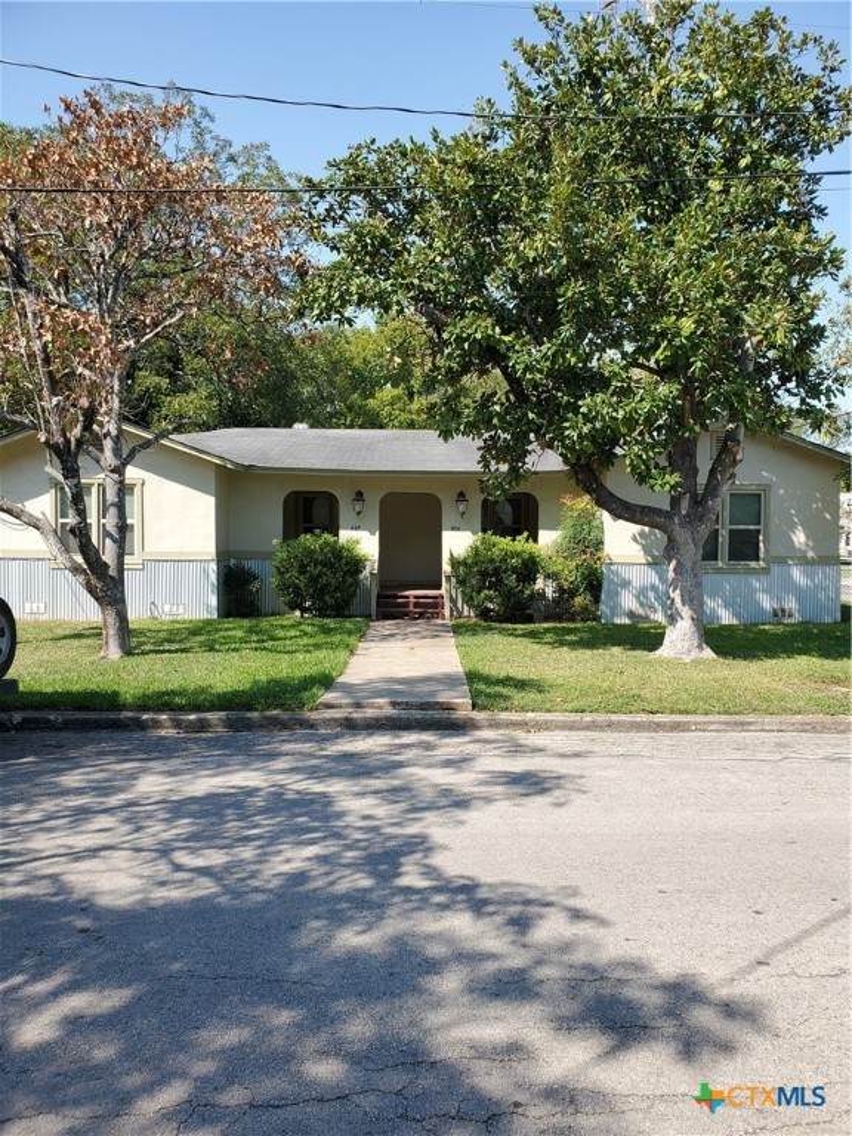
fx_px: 853
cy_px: 568
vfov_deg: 67.3
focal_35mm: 26
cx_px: 426
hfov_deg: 53.1
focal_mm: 4.3
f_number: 2.4
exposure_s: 1/790
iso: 50
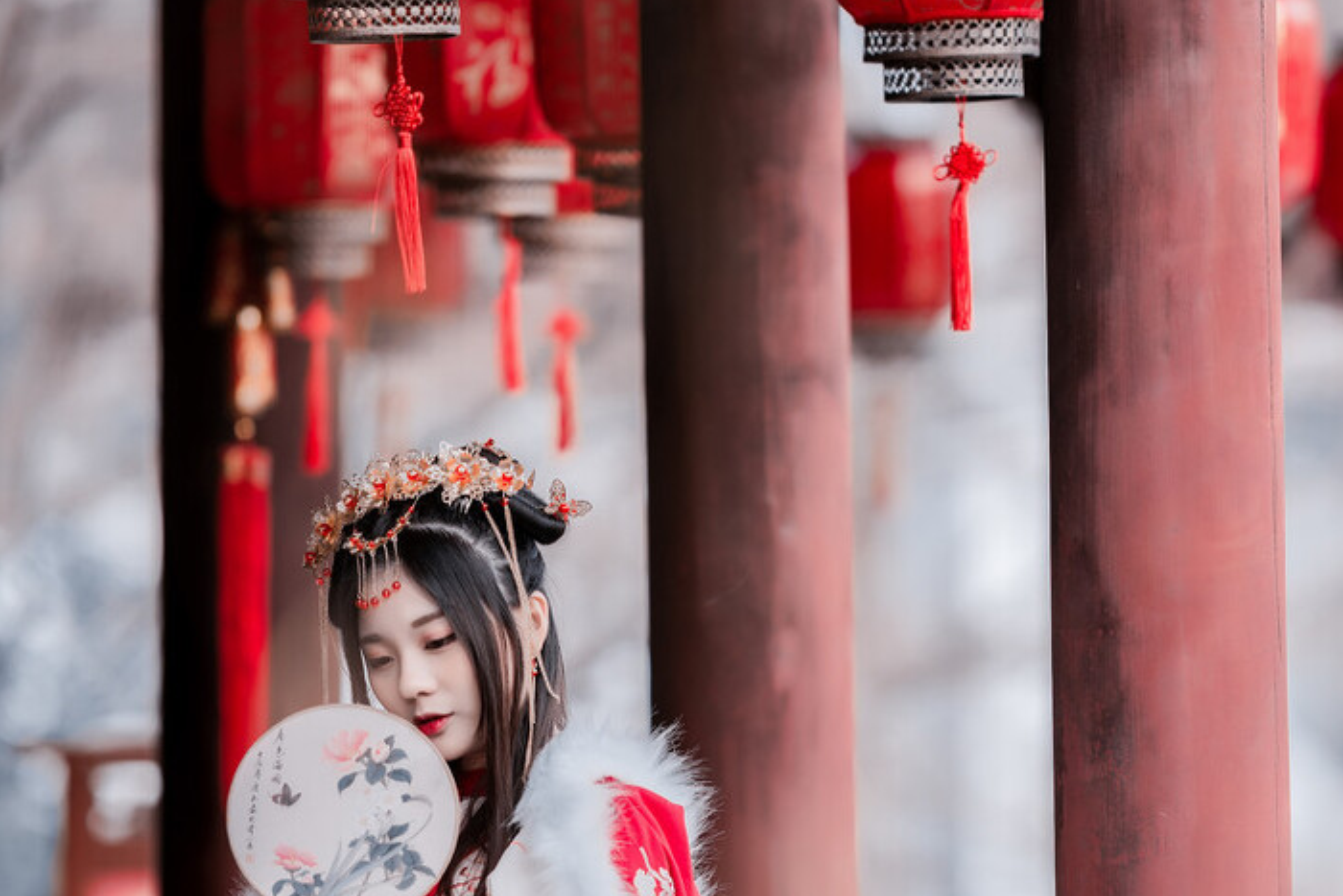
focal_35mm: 343
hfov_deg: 6.0
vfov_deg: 4.0
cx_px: 764
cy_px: 638
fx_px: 12798
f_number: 2.2
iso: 125
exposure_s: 1/320
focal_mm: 200
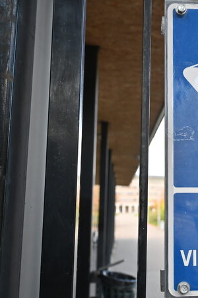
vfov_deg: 40.1
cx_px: 178
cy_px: 151
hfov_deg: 26.4
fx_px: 408
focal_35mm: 49
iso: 200
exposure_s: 1/250
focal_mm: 21.5
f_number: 4
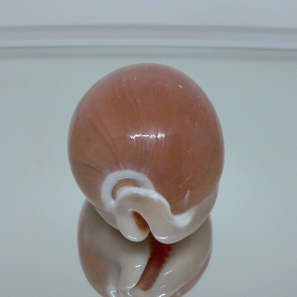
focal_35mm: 42
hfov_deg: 40.0
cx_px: 143
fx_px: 408
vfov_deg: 40.0
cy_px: 147
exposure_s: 1/60
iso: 200
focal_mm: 4.6
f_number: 2.8
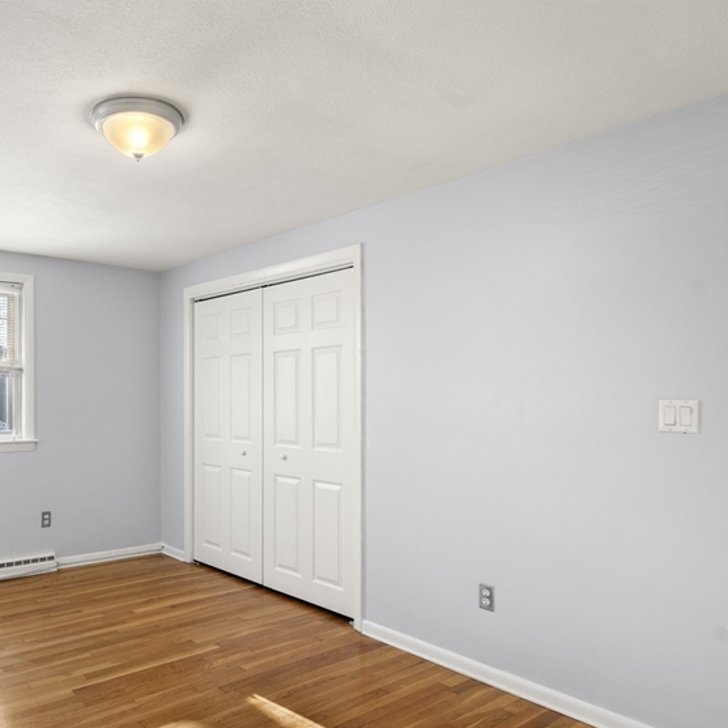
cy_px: 420
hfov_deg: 60.3
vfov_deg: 62.6
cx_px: 203
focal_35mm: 25
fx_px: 595
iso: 320
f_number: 7.1
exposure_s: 1/13
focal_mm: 16
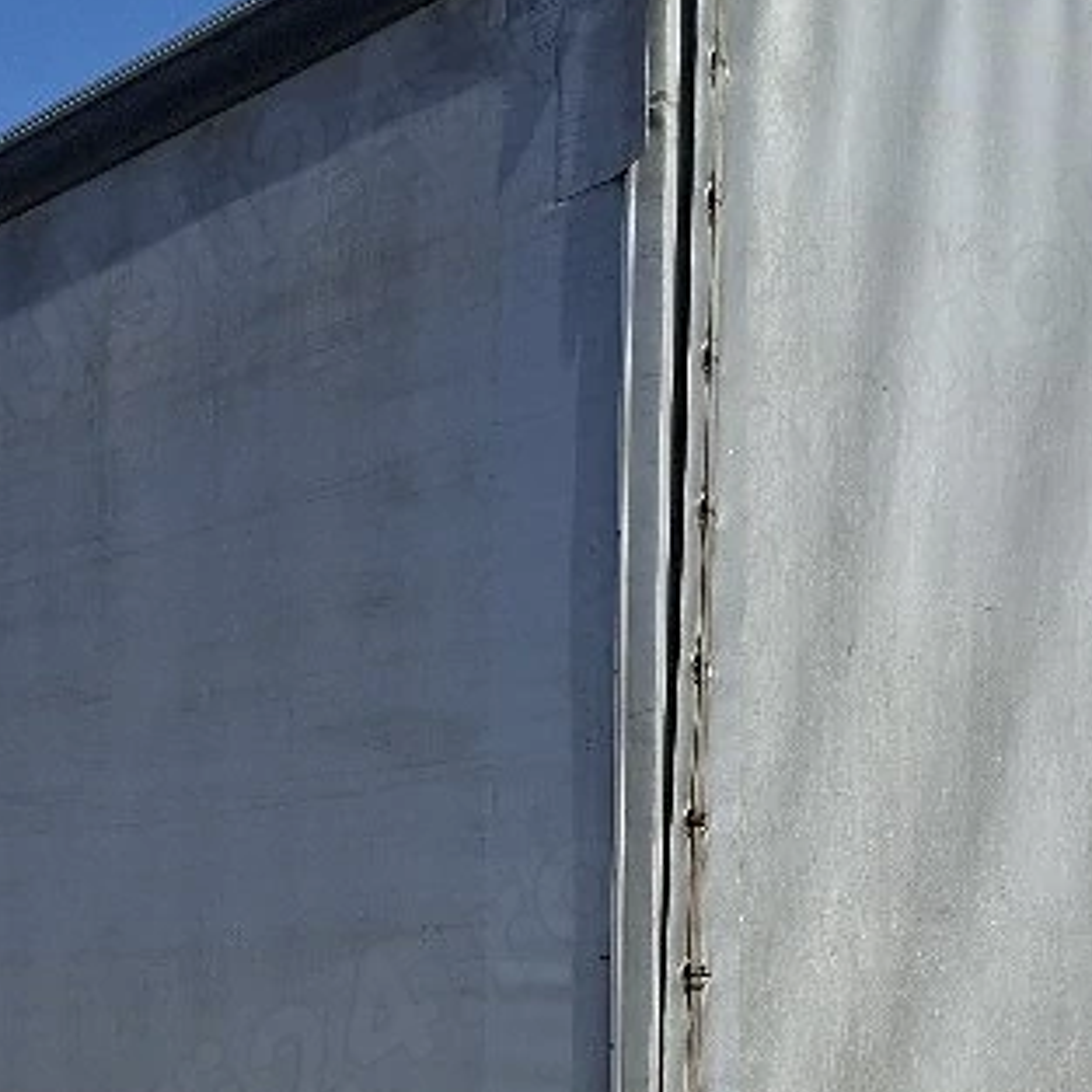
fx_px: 2320
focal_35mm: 65
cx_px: 488
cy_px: 1141
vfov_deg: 25.0
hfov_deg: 26.5
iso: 50
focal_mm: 5.54
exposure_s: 1/2000
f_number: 1.8
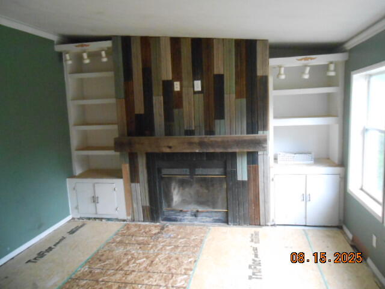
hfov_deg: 67.3
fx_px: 289
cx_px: 192
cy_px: 144
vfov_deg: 53.1
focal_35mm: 26
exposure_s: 1/50
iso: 800
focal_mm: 4.6
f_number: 3.5
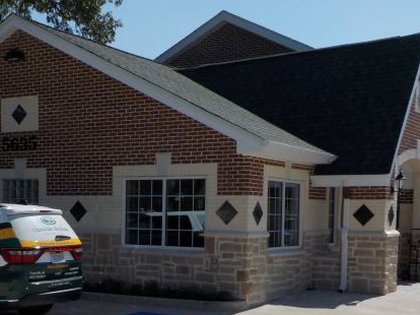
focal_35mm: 58
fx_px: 703
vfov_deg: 24.7
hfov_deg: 32.9
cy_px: 257
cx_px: 128
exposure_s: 1/2000
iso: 125
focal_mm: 4.1
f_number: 3.3
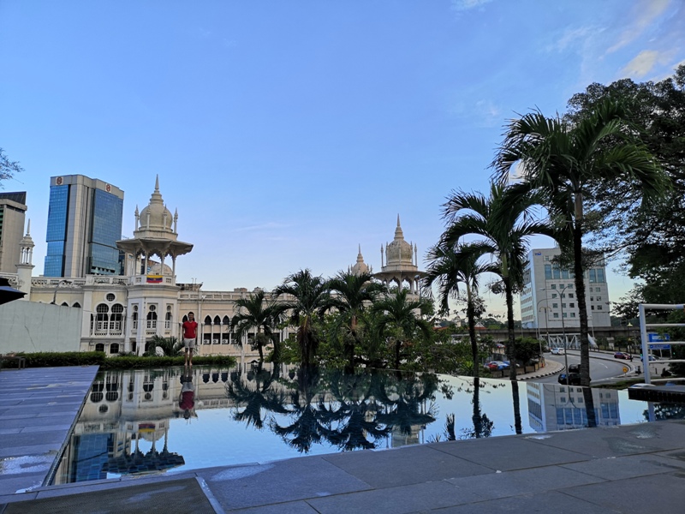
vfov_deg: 51.4
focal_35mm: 27
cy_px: 257
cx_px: 342
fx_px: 534
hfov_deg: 65.3
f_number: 1.8
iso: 50
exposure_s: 1/762
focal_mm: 3.95
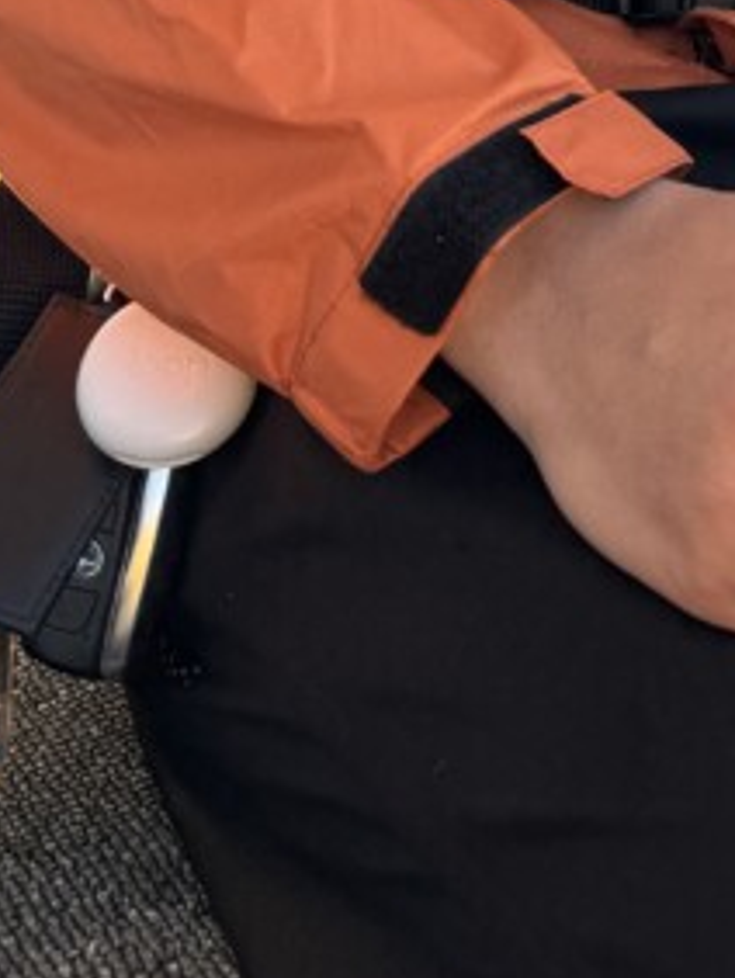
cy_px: -697
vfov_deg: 18.7
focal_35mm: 85
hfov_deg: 16.0
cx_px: 1096
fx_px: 2403
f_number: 1.78
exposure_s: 1/433
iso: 80
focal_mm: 6.76
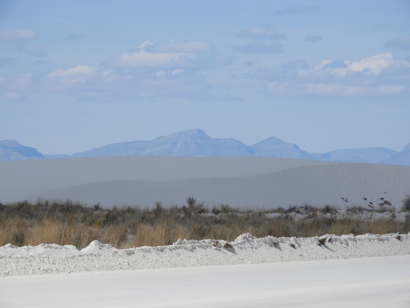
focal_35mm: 250
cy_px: 154
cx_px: 205
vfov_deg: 5.9
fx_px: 2961
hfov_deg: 7.9
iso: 100
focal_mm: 44.8
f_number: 5.5
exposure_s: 1/1250
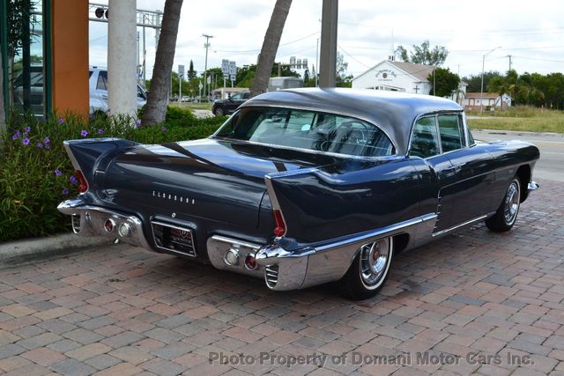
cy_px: 188
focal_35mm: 44
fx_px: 682
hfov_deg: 45.0
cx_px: 282
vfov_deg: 30.9
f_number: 10
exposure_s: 1/320
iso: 400
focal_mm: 29
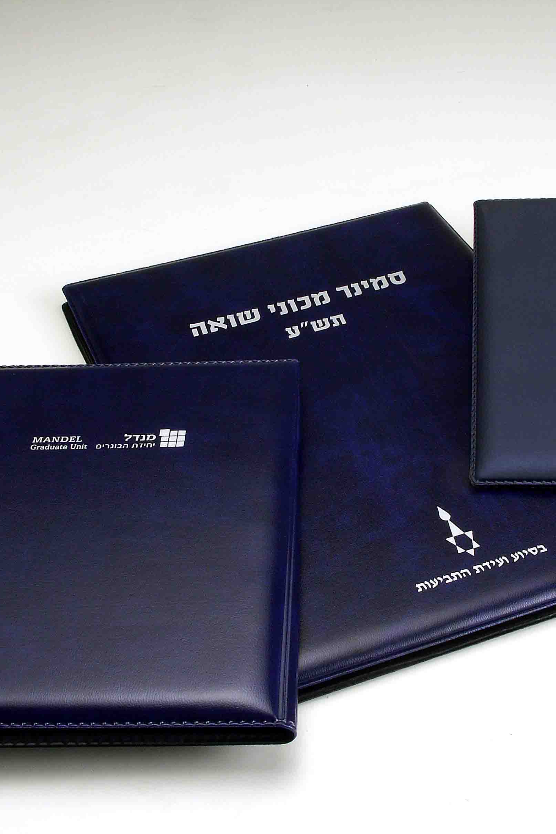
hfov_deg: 24.1
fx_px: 1297
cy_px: 420
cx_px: 347
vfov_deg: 35.6
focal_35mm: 56
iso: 100
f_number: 11
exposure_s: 1/2.5
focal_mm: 10.35
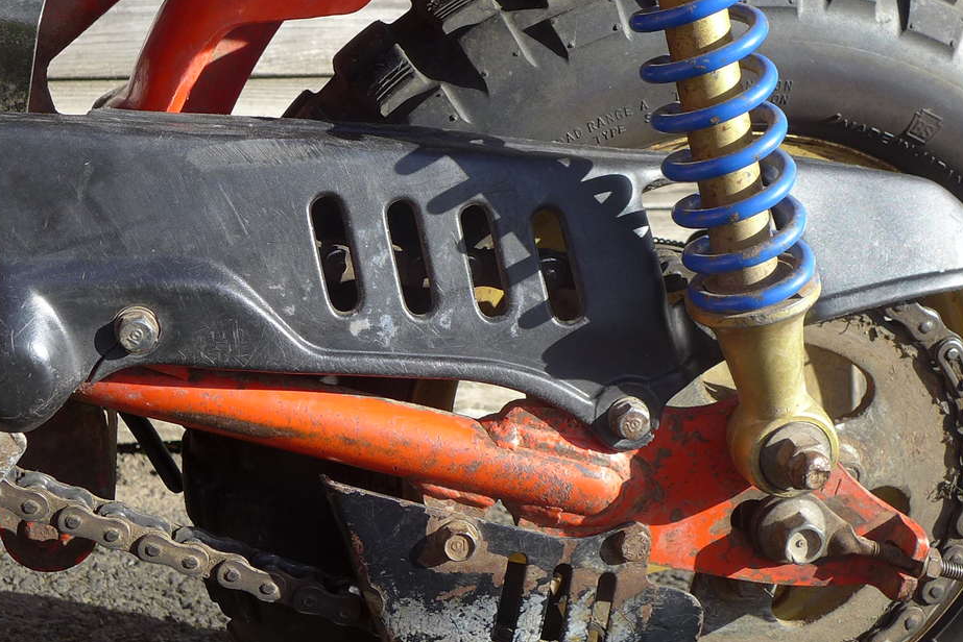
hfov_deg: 38.0
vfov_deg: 25.6
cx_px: 367
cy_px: 135
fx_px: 1391
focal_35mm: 52
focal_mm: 4.7
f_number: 2.8
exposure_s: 1/640
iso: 80
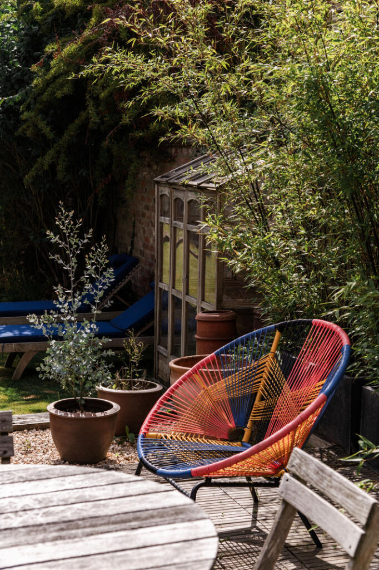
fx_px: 916
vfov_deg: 34.5
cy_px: 285
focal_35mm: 58
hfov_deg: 23.4
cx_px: 190
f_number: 6.3
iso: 160
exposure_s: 1/500
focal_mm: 58
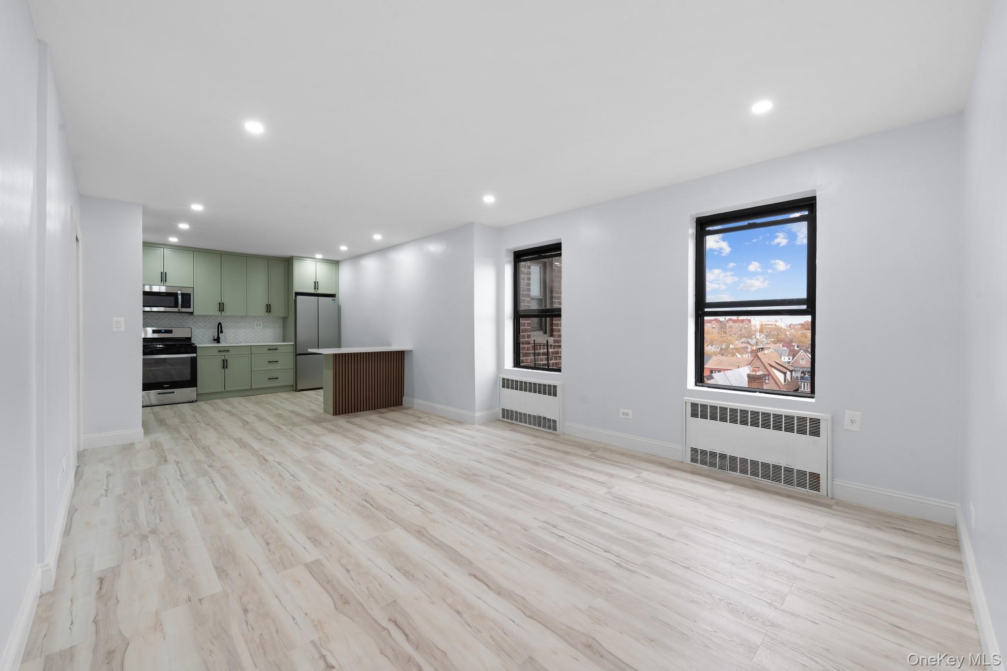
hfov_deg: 104.3
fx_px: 392
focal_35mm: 14
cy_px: 336
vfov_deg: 81.2
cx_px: 504
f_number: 10
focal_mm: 14
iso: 160
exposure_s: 1/1.67
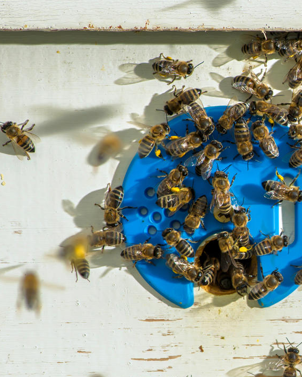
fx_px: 3094
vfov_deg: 7.0
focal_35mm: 277
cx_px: 498
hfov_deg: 5.5
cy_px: 270
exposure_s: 1/160
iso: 400
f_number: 8
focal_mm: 105
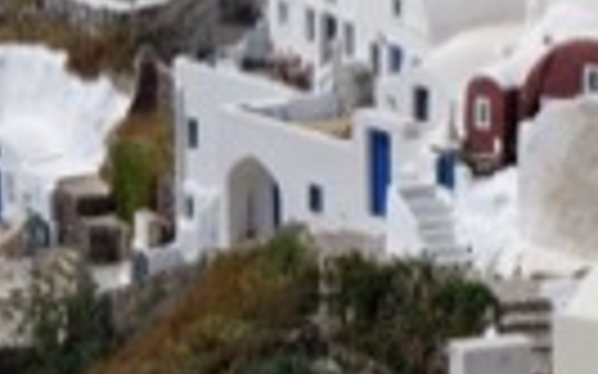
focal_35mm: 166
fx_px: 2704
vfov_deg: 7.8
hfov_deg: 12.6
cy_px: -126
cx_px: 459
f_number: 11
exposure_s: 1/400
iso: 200
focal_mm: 35.8
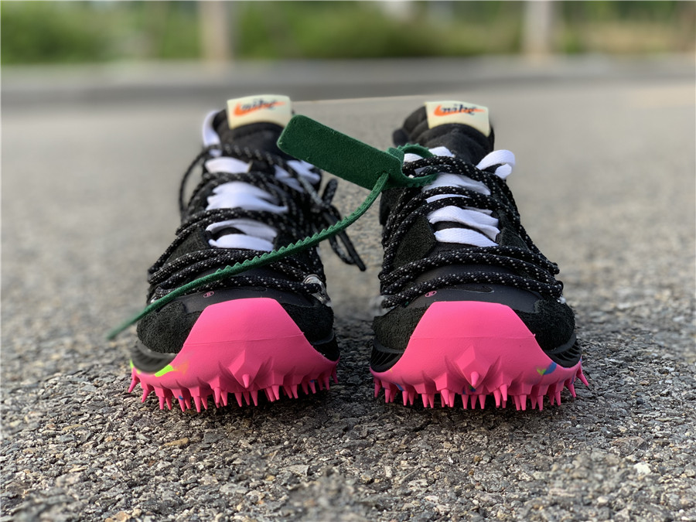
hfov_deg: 36.8
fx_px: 1046
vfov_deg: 28.0
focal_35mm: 52
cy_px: 261
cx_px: 348
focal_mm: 6
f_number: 2.4
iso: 25
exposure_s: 1/122
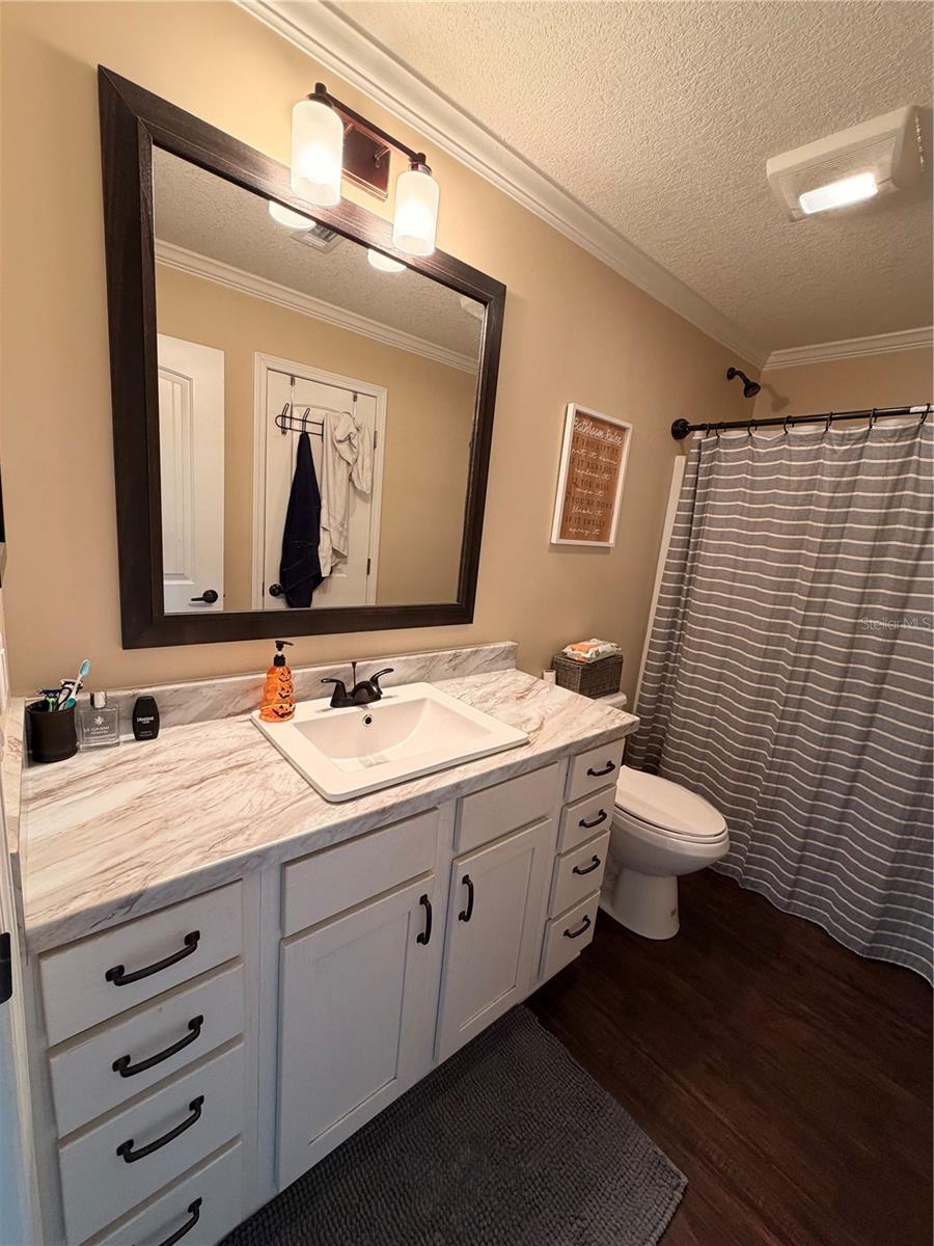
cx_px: 467
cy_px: 623
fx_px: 504
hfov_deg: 85.7
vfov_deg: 102.1
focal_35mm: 14
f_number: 2.2
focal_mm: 2.22
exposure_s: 1/60
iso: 200
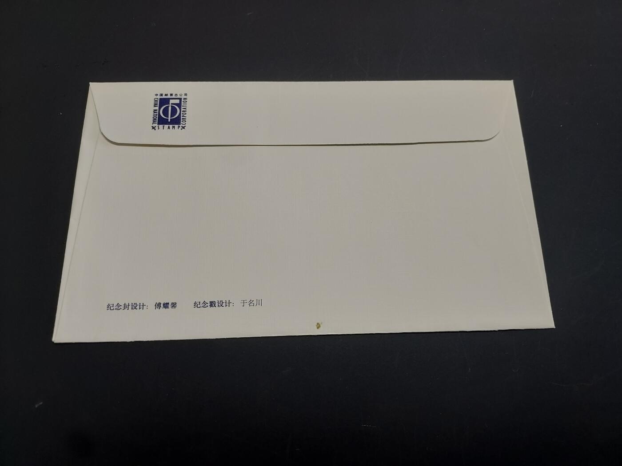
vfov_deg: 56.8
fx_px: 431
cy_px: 233
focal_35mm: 24
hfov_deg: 71.6
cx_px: 311
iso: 64
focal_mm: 4.6
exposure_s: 1/120
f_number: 1.8
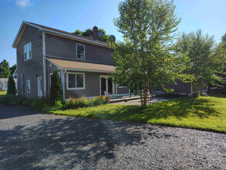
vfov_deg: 56.9
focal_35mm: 24
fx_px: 157
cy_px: 85
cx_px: 113
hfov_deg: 71.5
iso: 100
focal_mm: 5.56
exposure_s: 1/651
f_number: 1.8
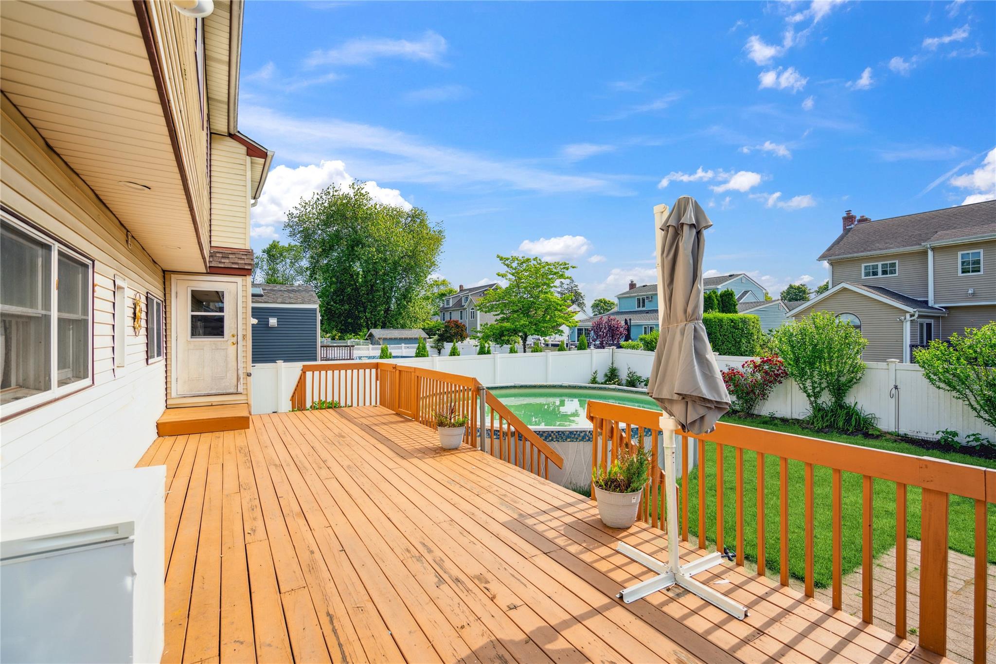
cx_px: 498
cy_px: 332
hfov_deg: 96.7
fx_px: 443
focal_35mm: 16
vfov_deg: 73.7
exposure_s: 1/200
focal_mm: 16
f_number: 5.6
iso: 100
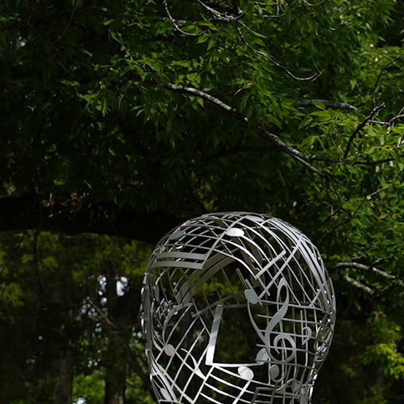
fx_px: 3288
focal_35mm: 249
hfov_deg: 7.0
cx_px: 391
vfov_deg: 6.8
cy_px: 743
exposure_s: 1/250
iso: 50
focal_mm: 46.9
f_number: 3.2
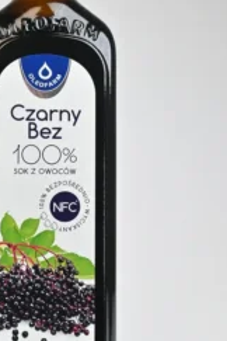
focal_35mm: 64
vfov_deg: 31.4
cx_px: 38
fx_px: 605
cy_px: 180
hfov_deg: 21.0
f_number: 6.3
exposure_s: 1/100
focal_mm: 23
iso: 320
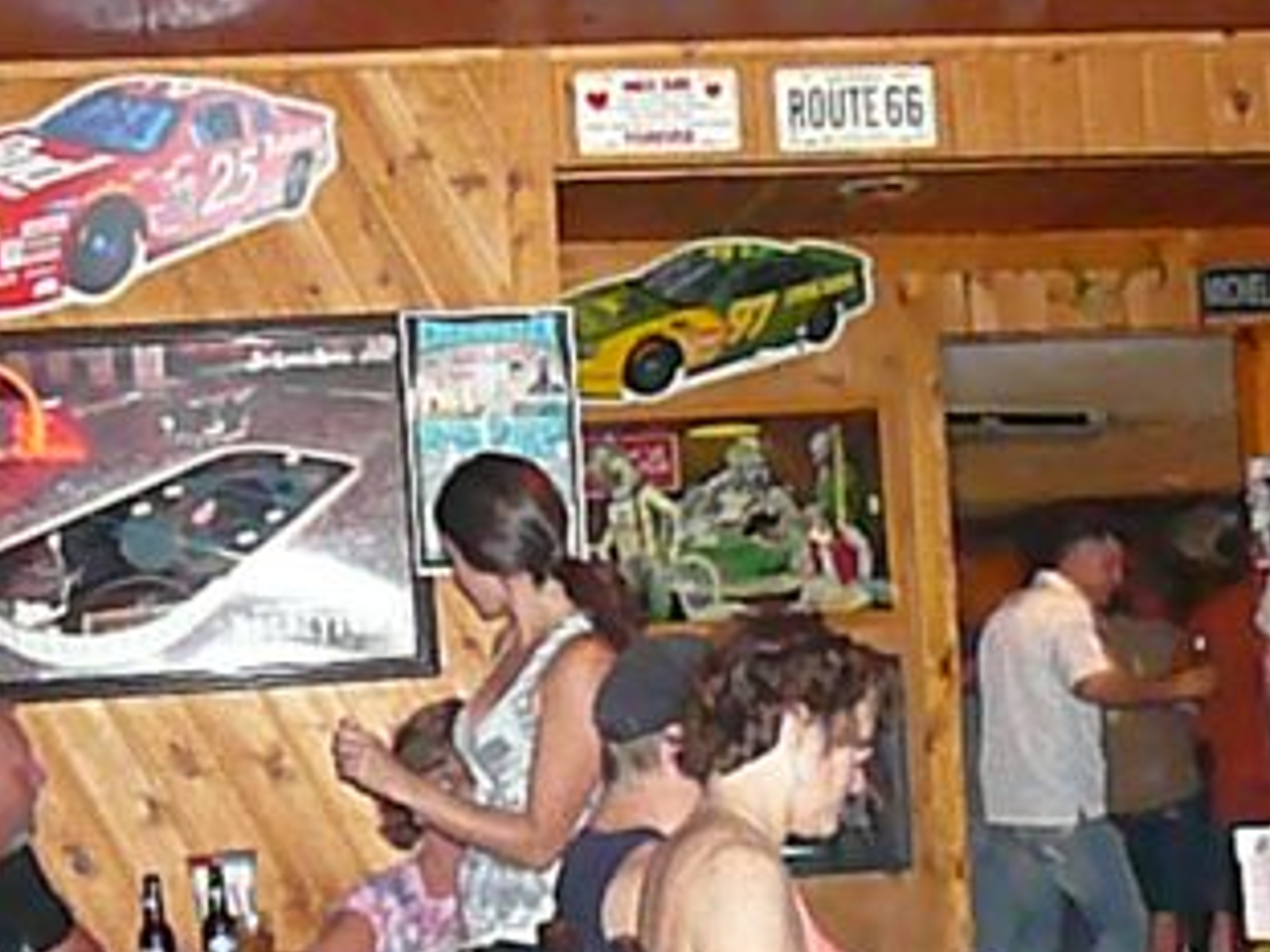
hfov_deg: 27.0
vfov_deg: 20.2
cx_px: 715
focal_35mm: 72
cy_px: 780
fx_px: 2641
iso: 1600
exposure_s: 1/30
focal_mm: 5.2
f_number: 2.8
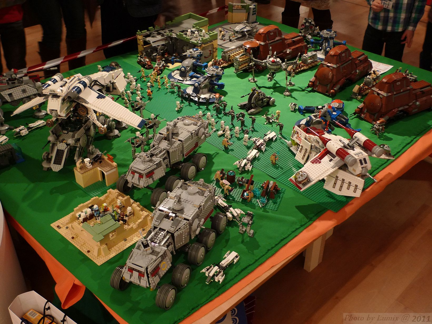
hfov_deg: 50.1
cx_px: 216
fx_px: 462
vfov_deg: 38.7
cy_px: 162
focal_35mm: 37
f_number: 2.4
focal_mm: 7.9
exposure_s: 1/10
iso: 200
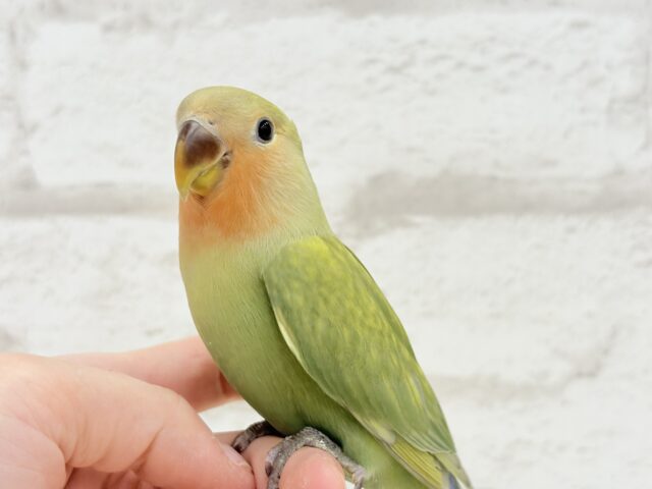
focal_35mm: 52
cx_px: 326
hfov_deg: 36.8
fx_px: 979
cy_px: 244
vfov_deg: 28.0
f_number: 1.6
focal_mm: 5.96
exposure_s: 1/50
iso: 50
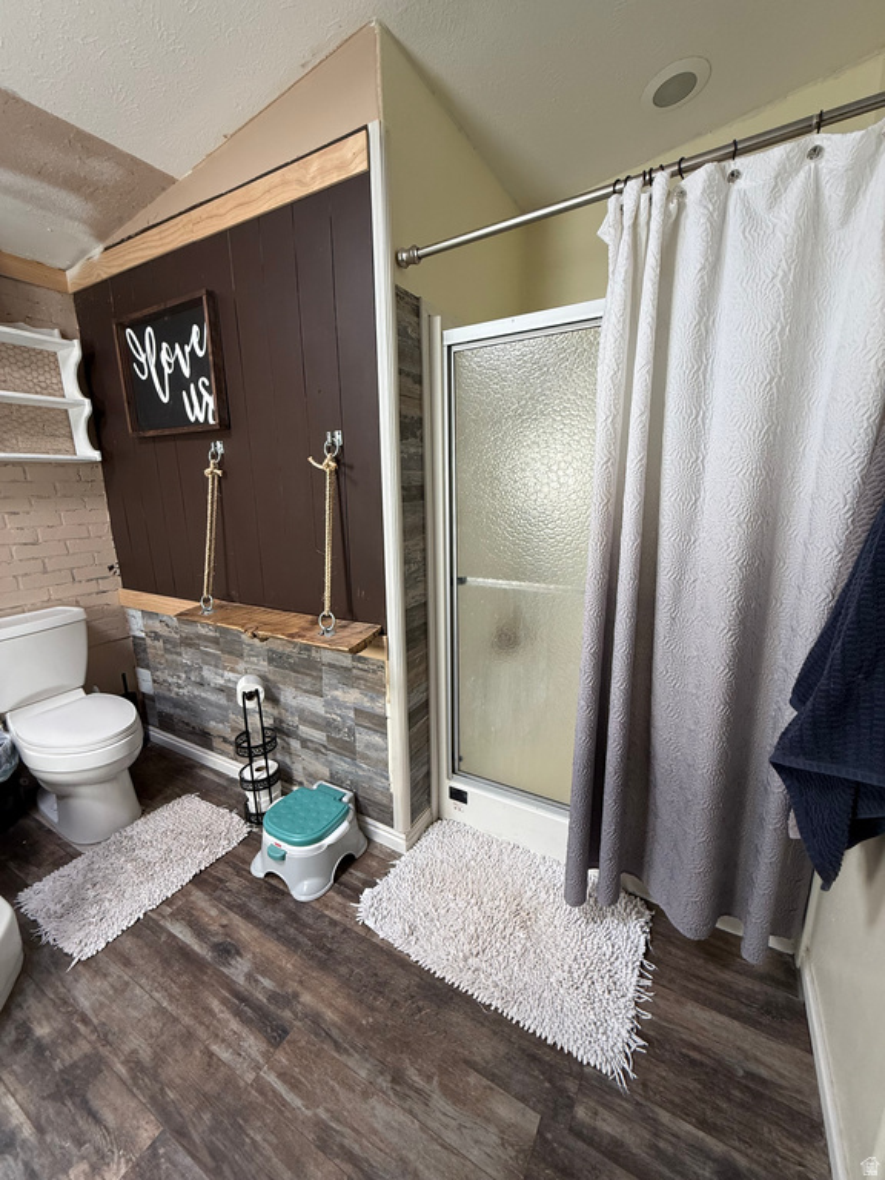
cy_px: 590
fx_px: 477
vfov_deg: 102.1
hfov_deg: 85.7
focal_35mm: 14
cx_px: 442
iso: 125
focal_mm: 2.22
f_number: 2.2
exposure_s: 1/99
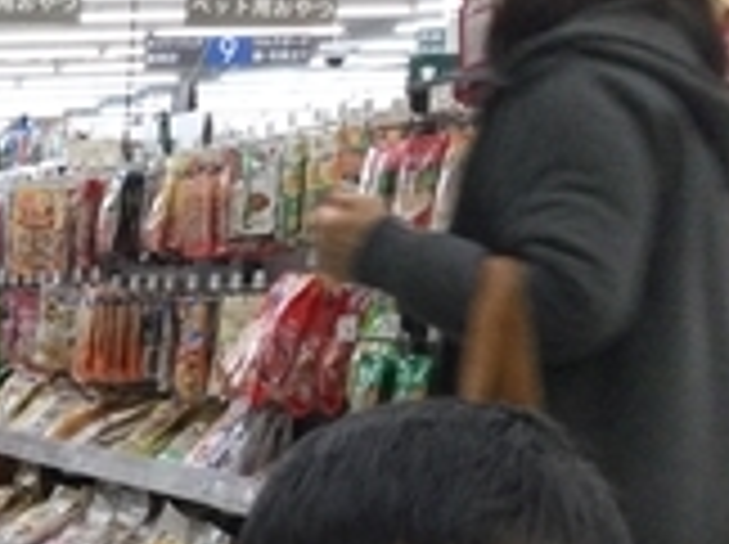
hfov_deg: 15.3
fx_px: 2418
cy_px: 706
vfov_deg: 12.5
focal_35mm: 115
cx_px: -486
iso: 64
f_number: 2.4
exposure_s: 1/30
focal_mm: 3.3
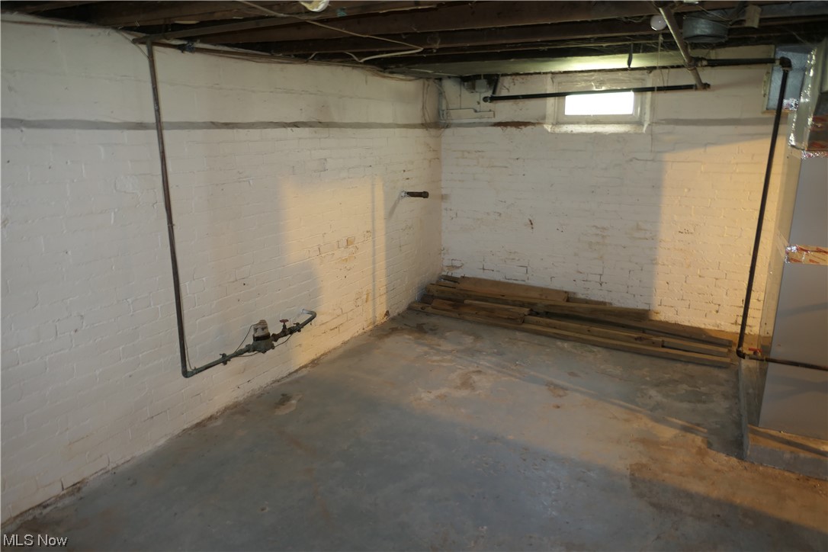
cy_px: 276
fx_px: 552
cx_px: 414
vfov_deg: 53.1
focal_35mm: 24
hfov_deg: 73.7
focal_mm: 8.8
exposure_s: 1/8
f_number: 1.4
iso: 160
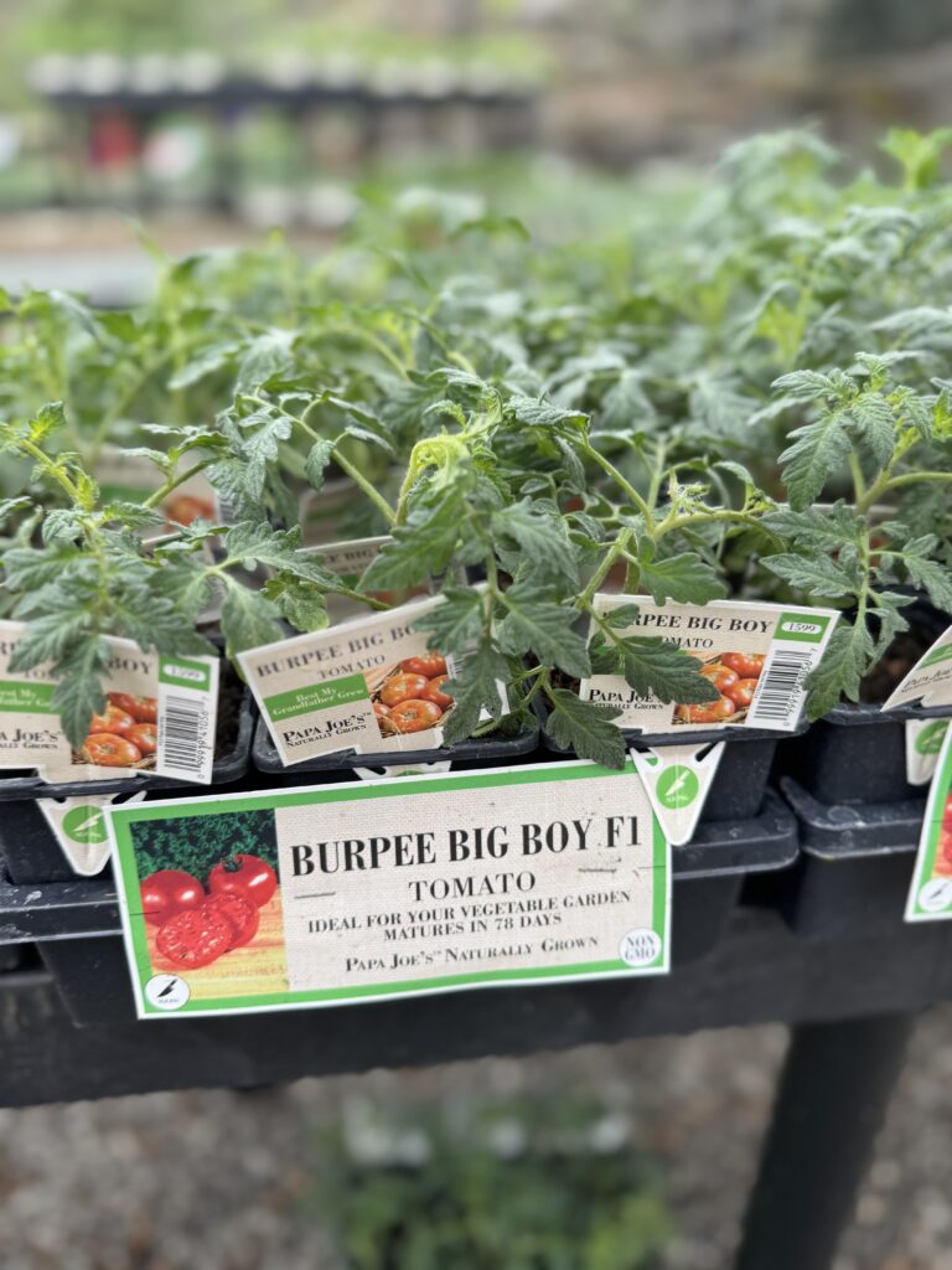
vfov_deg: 71.6
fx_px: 880
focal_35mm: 24
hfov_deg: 56.8
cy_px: 635
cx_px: 476
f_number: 1.78
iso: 80
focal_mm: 6.76
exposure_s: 1/358
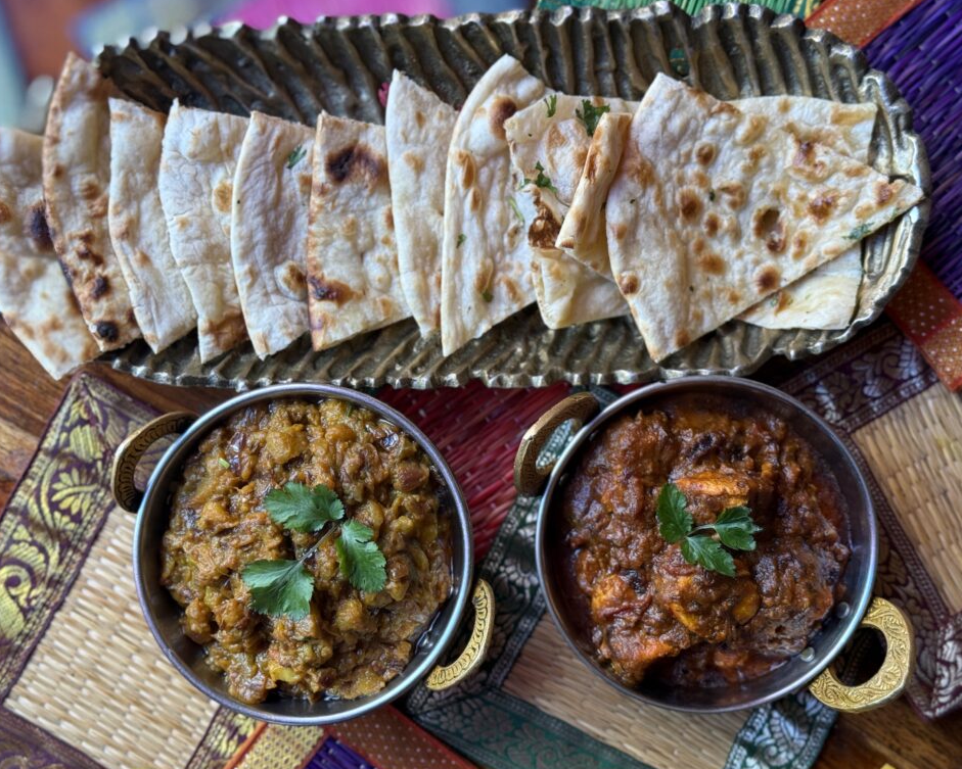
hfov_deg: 36.6
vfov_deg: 29.7
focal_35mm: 51
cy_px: 385
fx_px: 1452
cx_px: 463
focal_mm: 6.76
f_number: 1.78
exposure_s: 1/60
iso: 100
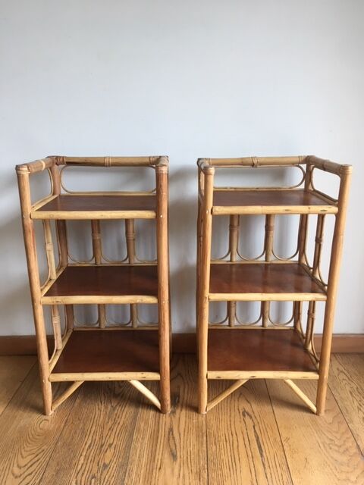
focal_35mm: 29
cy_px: 242
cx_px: 182
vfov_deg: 61.7
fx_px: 407
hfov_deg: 48.2
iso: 80
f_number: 2.2
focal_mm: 4.15
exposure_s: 1/33
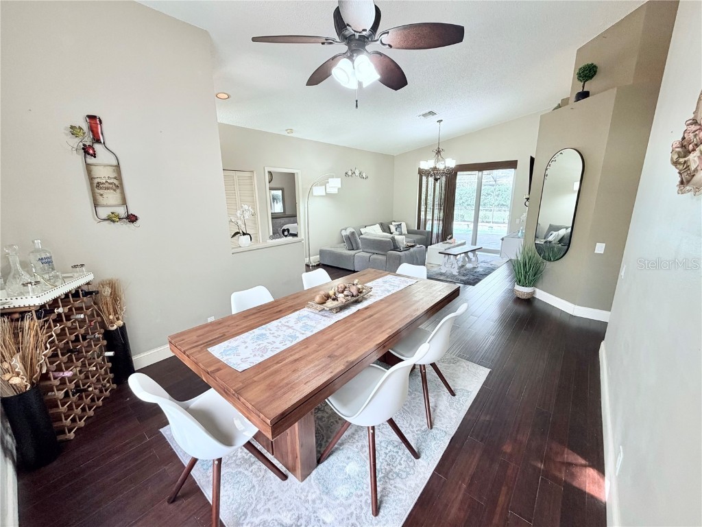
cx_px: 351
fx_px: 284
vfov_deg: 85.7
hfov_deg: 102.1
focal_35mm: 14
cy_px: 264
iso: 200
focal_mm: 2.22
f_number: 2.2
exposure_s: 1/60
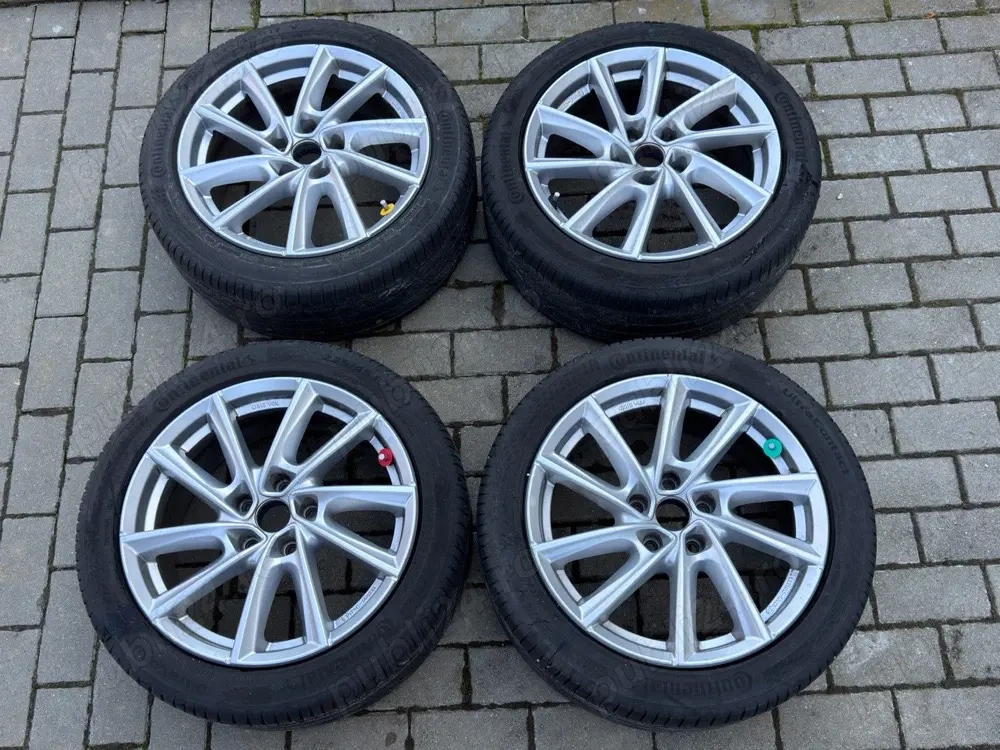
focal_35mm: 35
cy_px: 375
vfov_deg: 40.7
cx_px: 500
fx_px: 1011
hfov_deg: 52.6
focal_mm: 6.76
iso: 100
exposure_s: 1/476
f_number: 1.78
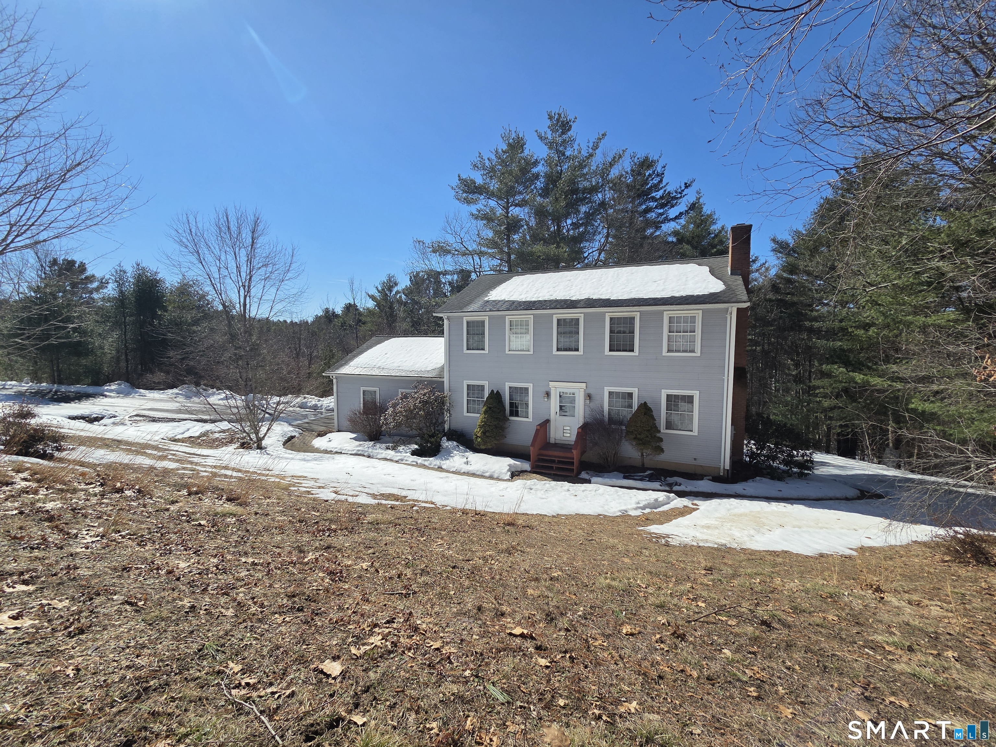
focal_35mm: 13
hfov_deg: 106.2
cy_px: 374
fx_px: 374
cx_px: 498
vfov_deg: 89.9
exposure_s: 1/2657
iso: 50
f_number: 2.2
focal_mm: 2.2
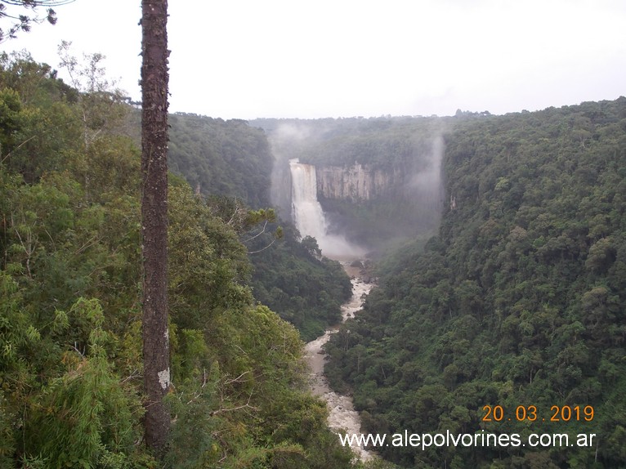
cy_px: 234
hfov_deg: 43.9
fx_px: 777
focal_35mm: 43
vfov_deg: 33.6
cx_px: 313
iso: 80
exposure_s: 1/250
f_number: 3.3
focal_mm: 6.1
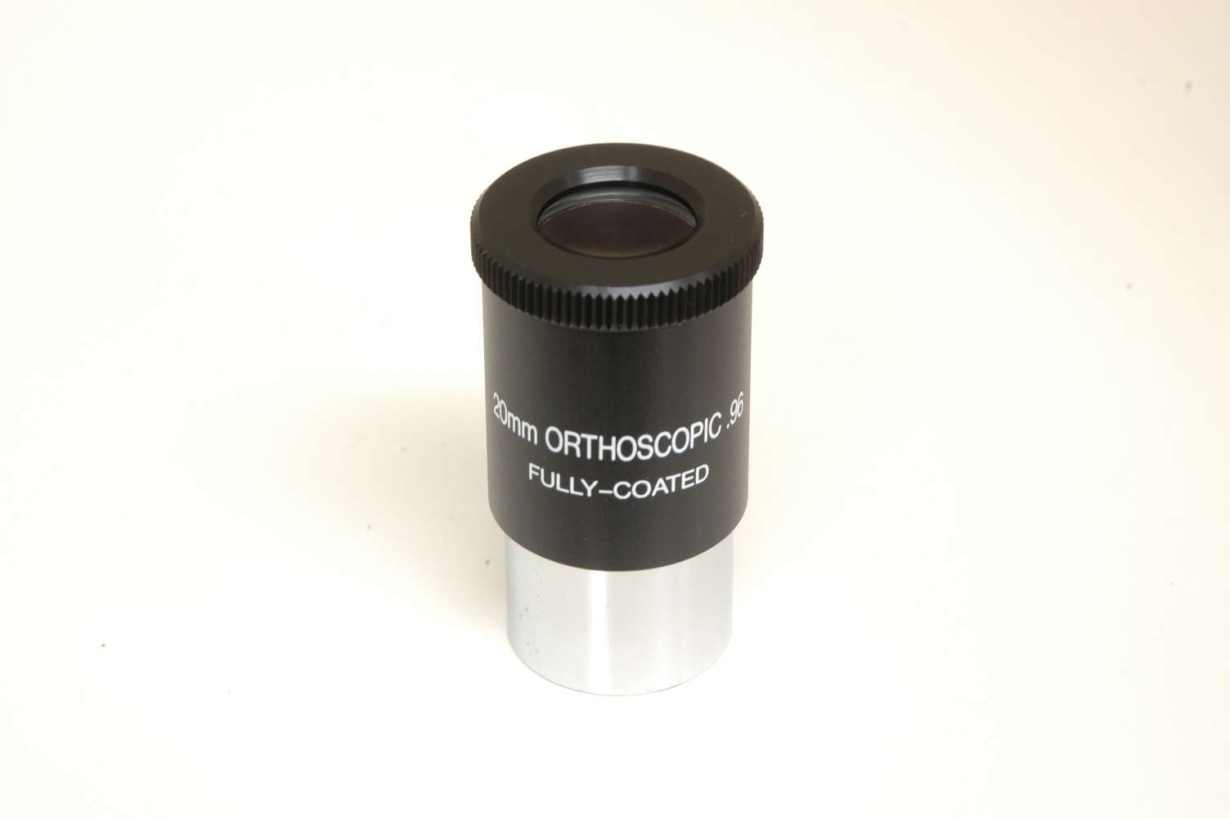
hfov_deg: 16.1
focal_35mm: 128
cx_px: 615
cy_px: 409
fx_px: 4352
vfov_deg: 10.7
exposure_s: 1/1.5
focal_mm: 85
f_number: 16
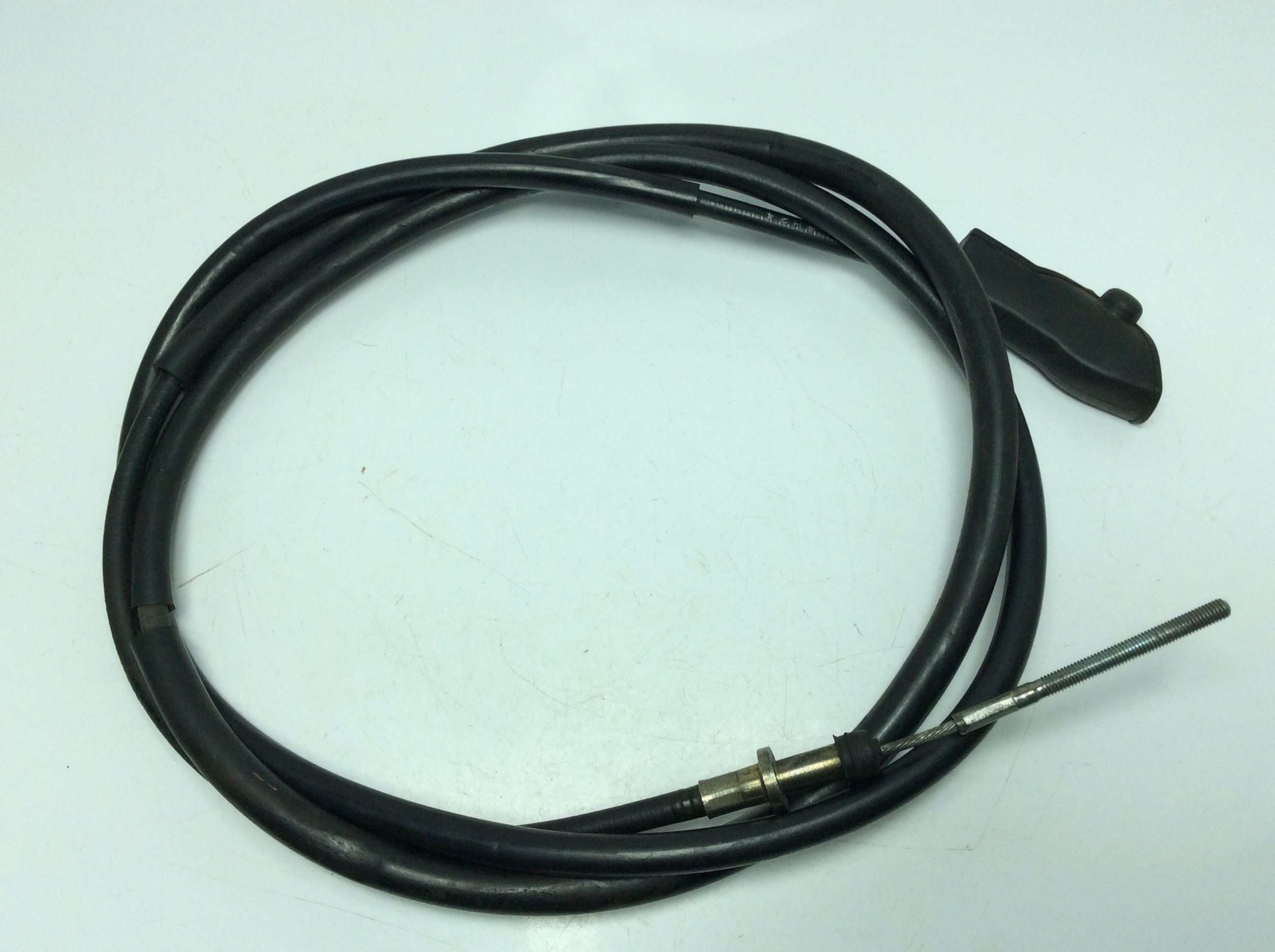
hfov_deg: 56.9
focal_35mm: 32
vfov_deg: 44.1
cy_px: 476
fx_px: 1177
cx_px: 638
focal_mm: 3.3
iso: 32
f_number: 2.4
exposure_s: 1/469
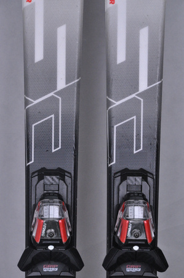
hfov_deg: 8.7
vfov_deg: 13.1
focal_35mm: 158
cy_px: 139
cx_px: 92
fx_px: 1210
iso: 3200
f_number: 9.5
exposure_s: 1/125
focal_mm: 105
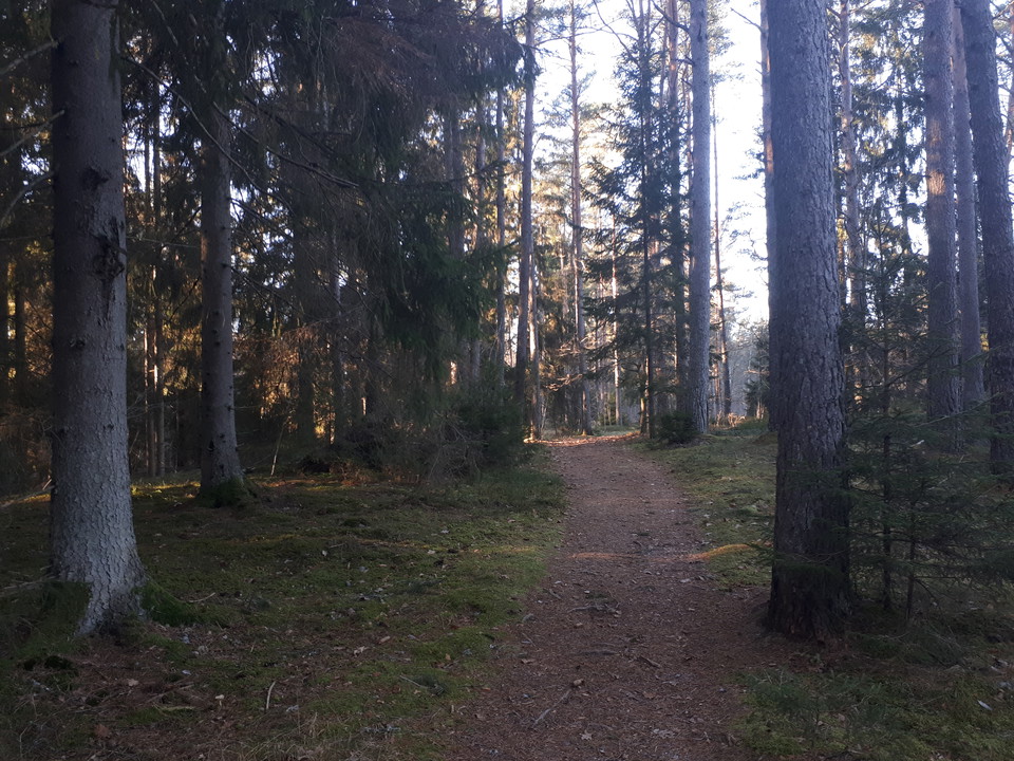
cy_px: 380
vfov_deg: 51.4
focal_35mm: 27
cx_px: 507
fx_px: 791
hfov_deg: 65.3
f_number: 1.9
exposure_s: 1/33
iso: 64
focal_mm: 3.6
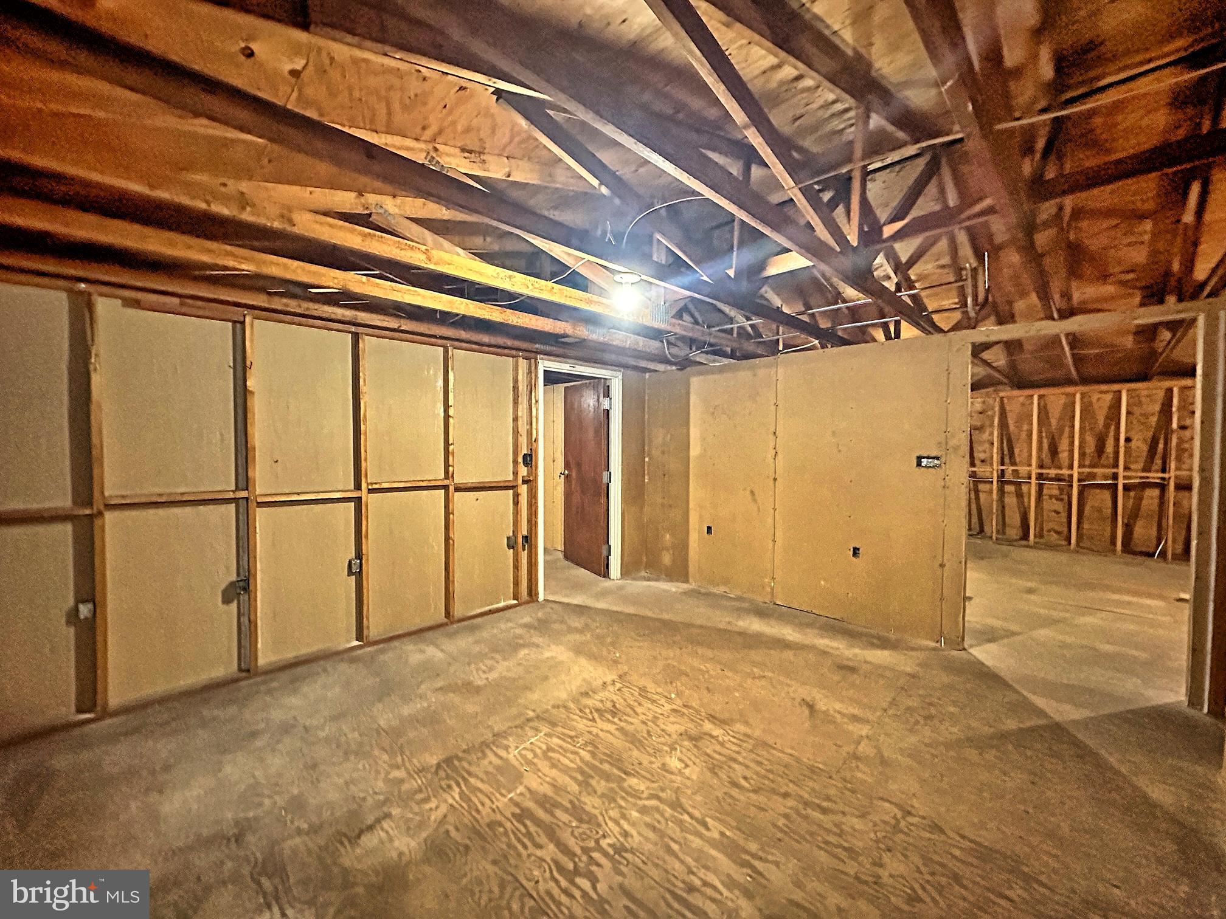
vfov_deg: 85.7
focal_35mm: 14
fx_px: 496
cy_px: 460
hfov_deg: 102.1
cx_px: 613
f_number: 2.2
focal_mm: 2.2
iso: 1250
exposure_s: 1/38
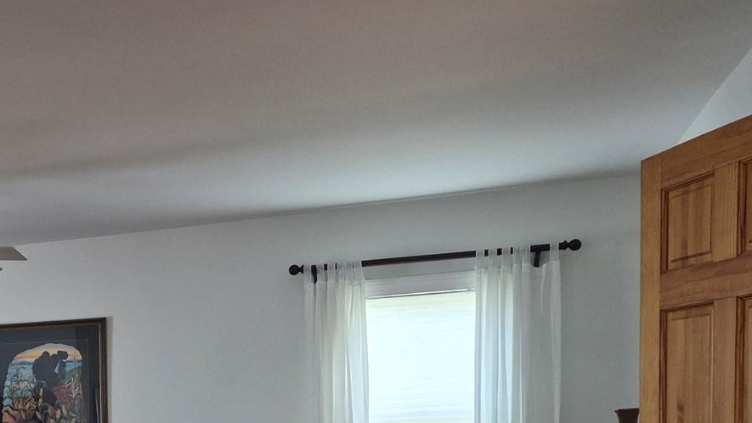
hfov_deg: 33.0
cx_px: -3
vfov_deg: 19.2
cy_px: 541
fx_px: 1157
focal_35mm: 58
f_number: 1.8
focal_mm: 5.4
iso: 400
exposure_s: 1/120
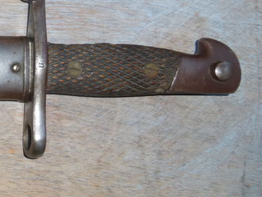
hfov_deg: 24.8
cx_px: -94
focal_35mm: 66
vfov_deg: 22.1
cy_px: 53
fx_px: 500
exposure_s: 1/60
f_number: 3.3
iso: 100
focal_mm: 4.3
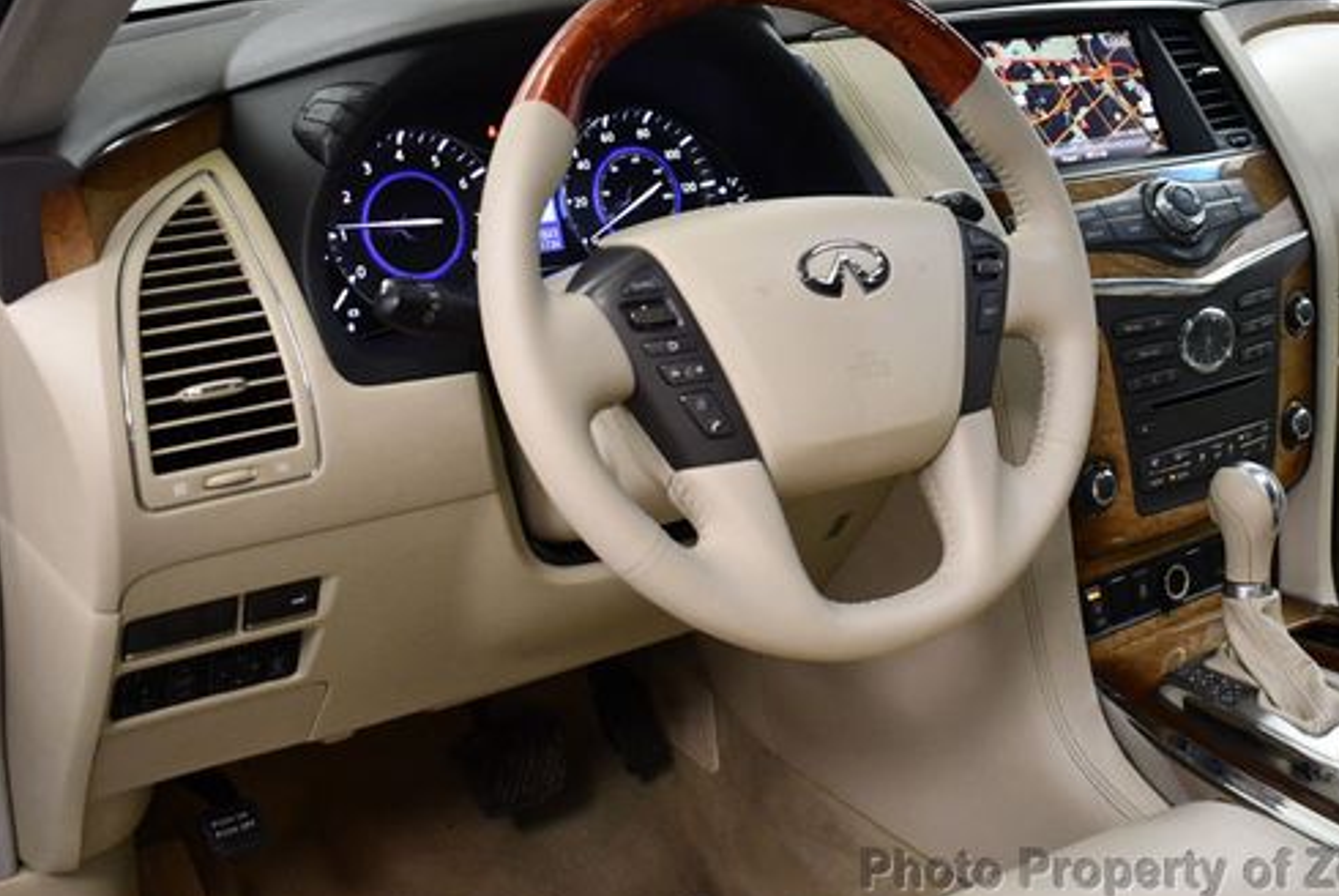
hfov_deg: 41.6
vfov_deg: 28.6
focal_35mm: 47
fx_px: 1750
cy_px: 339
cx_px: 828
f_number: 3.5
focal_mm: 18
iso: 1400
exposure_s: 1/125
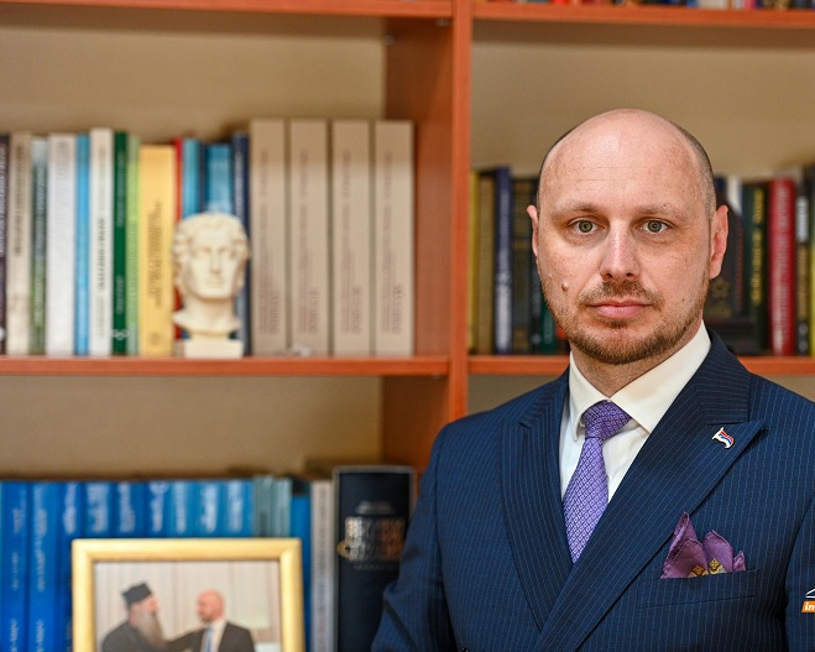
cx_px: 449
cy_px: 324
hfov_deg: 14.6
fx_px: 3183
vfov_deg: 11.7
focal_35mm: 132
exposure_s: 1/250
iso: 800
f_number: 2.8
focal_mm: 116
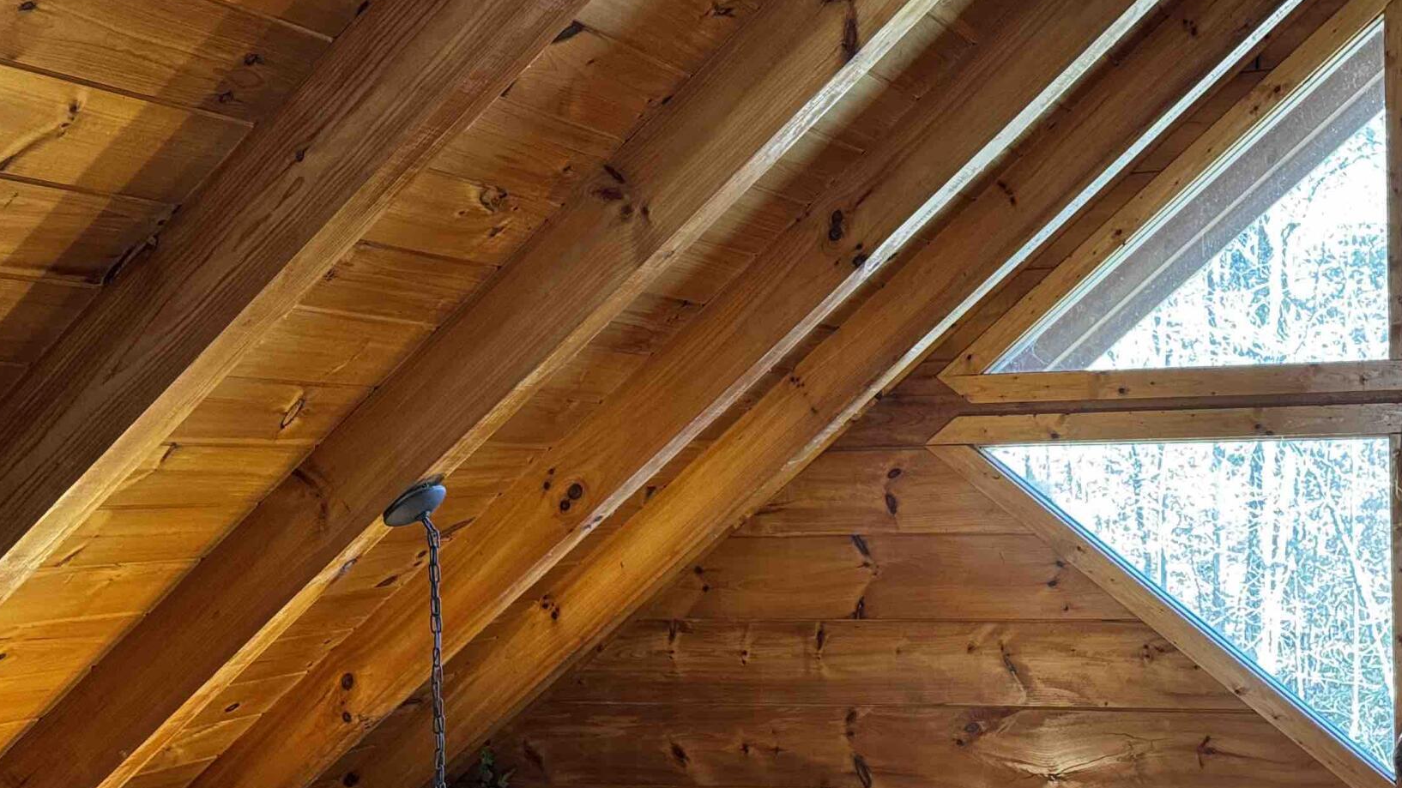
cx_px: 1071
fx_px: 1784
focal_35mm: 48
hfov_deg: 41.5
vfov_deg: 24.8
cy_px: 503
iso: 320
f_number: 1.78
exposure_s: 1/60
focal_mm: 6.76
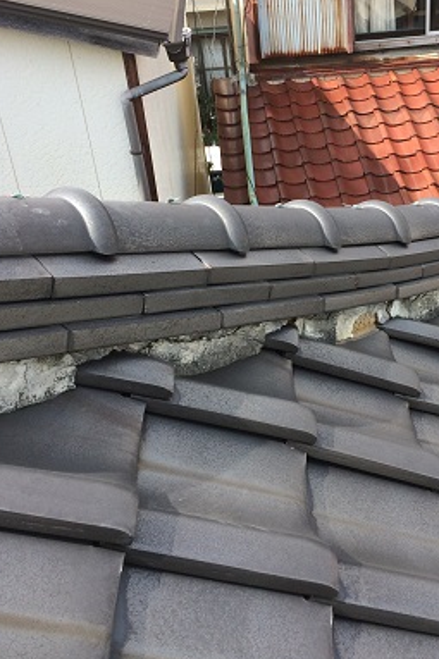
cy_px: 281
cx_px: 317
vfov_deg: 46.3
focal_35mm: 42
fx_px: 769
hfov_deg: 31.4
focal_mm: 4.15
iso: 32
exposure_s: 1/838
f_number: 2.2
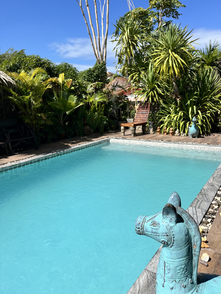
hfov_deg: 53.1
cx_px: 110
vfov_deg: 67.3
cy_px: 147
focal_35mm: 26
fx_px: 221
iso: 50
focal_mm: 5.1
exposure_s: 1/5848
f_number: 1.6
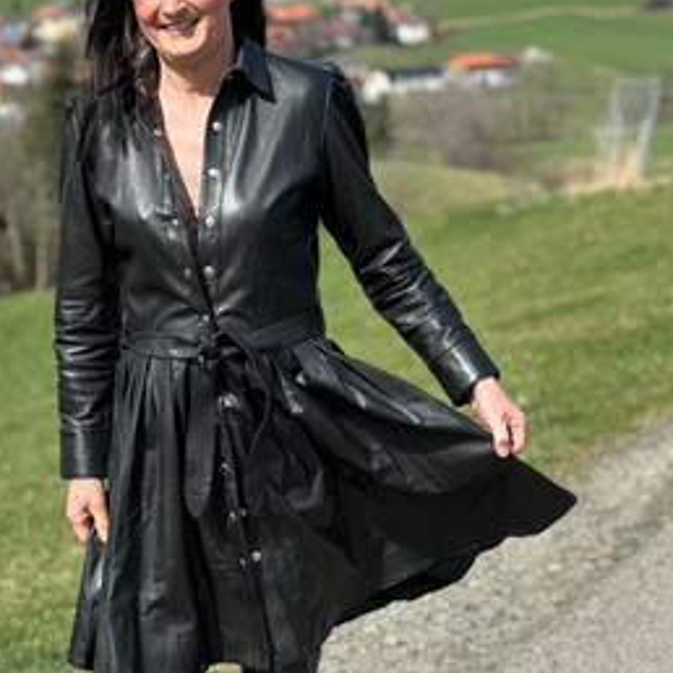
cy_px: 501
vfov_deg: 13.2
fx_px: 2903
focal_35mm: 132
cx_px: 353
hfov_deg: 13.2
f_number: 2.8
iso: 32
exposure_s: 1/536
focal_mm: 9
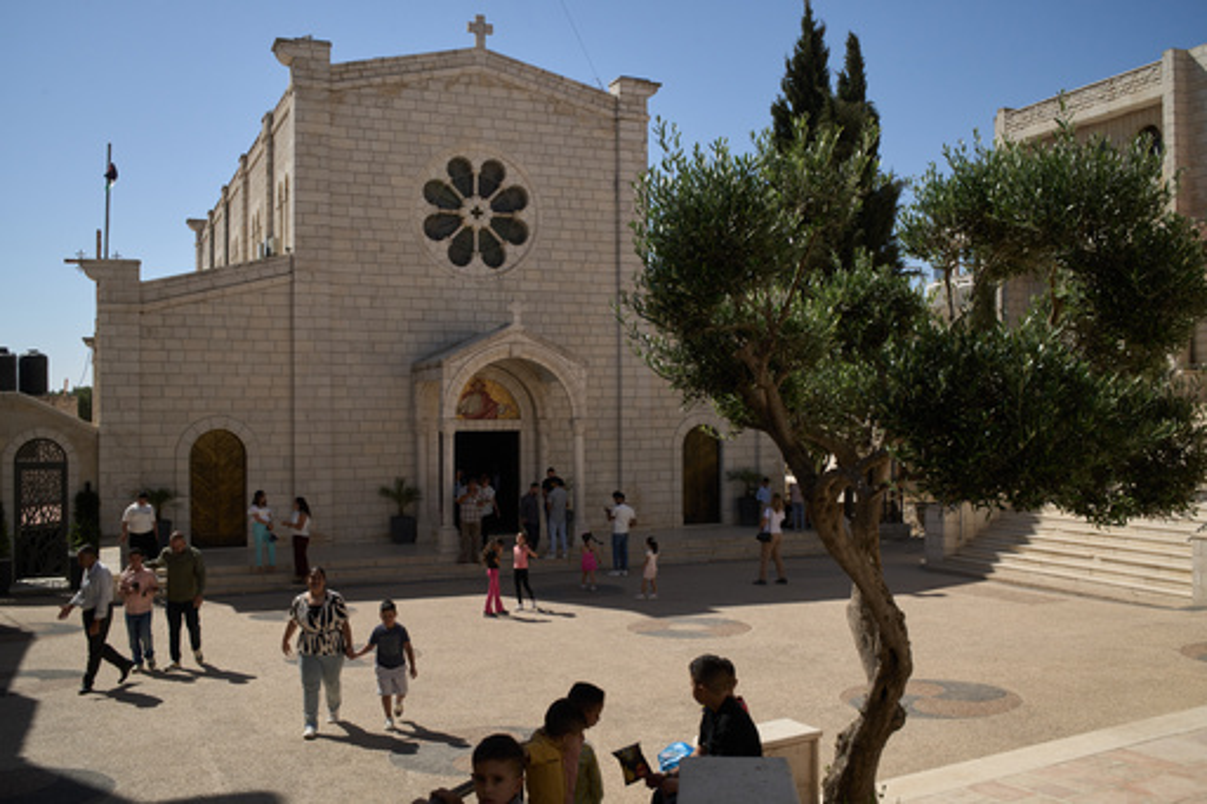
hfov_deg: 54.4
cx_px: 604
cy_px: 402
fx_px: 1173
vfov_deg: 37.8
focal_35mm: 35
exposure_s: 1/500
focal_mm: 35
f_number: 14
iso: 500
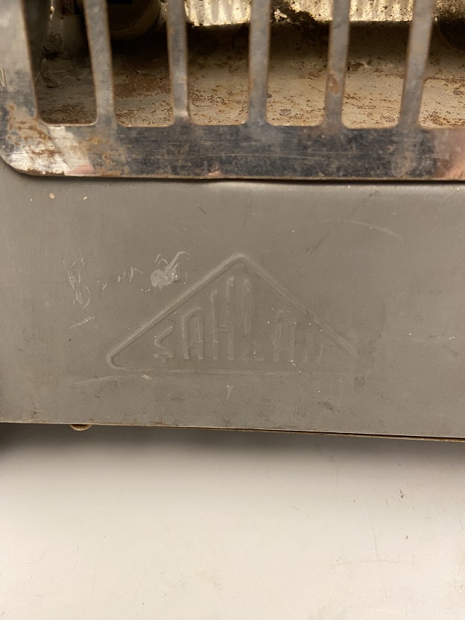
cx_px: 232
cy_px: 310
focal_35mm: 26
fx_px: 466
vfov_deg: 67.3
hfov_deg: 53.1
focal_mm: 4.25
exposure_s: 1/33
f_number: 1.8
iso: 320
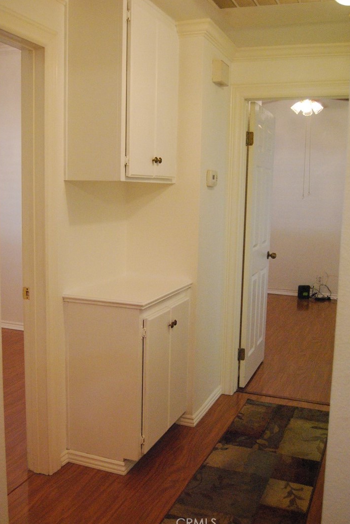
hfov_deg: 36.0
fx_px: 539
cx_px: 177
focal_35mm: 37
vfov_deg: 51.9
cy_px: 261
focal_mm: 24
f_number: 4.5
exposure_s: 1/80
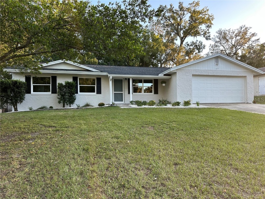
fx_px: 184
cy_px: 100
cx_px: 132
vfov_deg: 56.8
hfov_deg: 71.6
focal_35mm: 24
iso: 80
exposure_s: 1/190
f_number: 1.78
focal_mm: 6.86
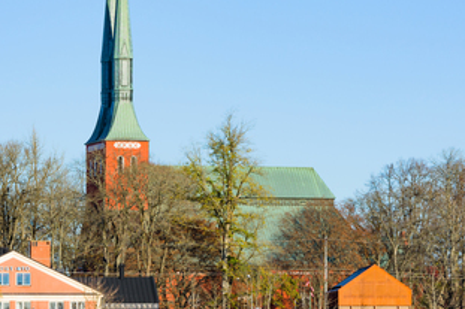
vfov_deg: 5.7
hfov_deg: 8.5
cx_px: 212
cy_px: 143
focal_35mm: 241
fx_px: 3111
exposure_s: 1/800
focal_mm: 150
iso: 400
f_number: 11
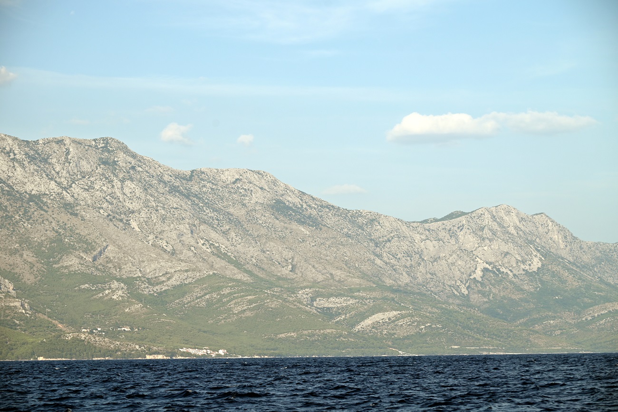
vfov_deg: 12.5
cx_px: 309
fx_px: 1888
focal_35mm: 110
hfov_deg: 18.6
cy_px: 206
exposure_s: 1/800
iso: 100
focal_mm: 110
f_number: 7.1
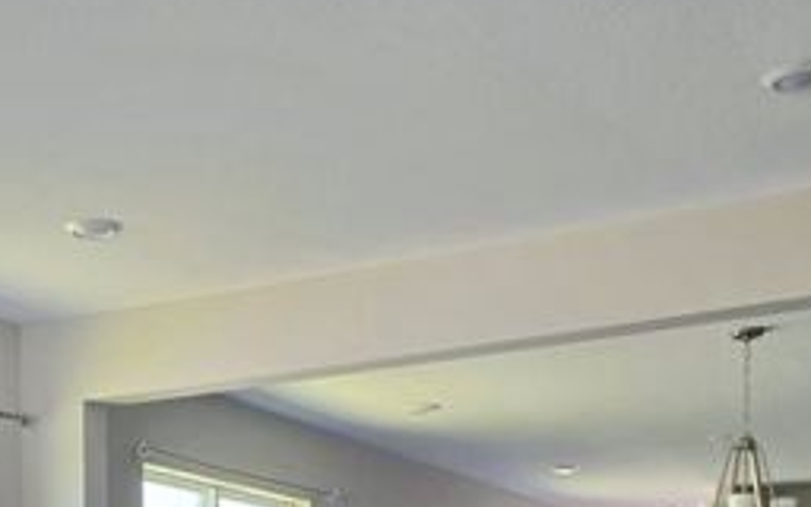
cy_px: 792
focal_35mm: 67
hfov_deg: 29.5
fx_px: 1481
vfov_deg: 17.2
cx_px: 100
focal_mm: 6.3
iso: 32
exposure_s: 1/120
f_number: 1.7
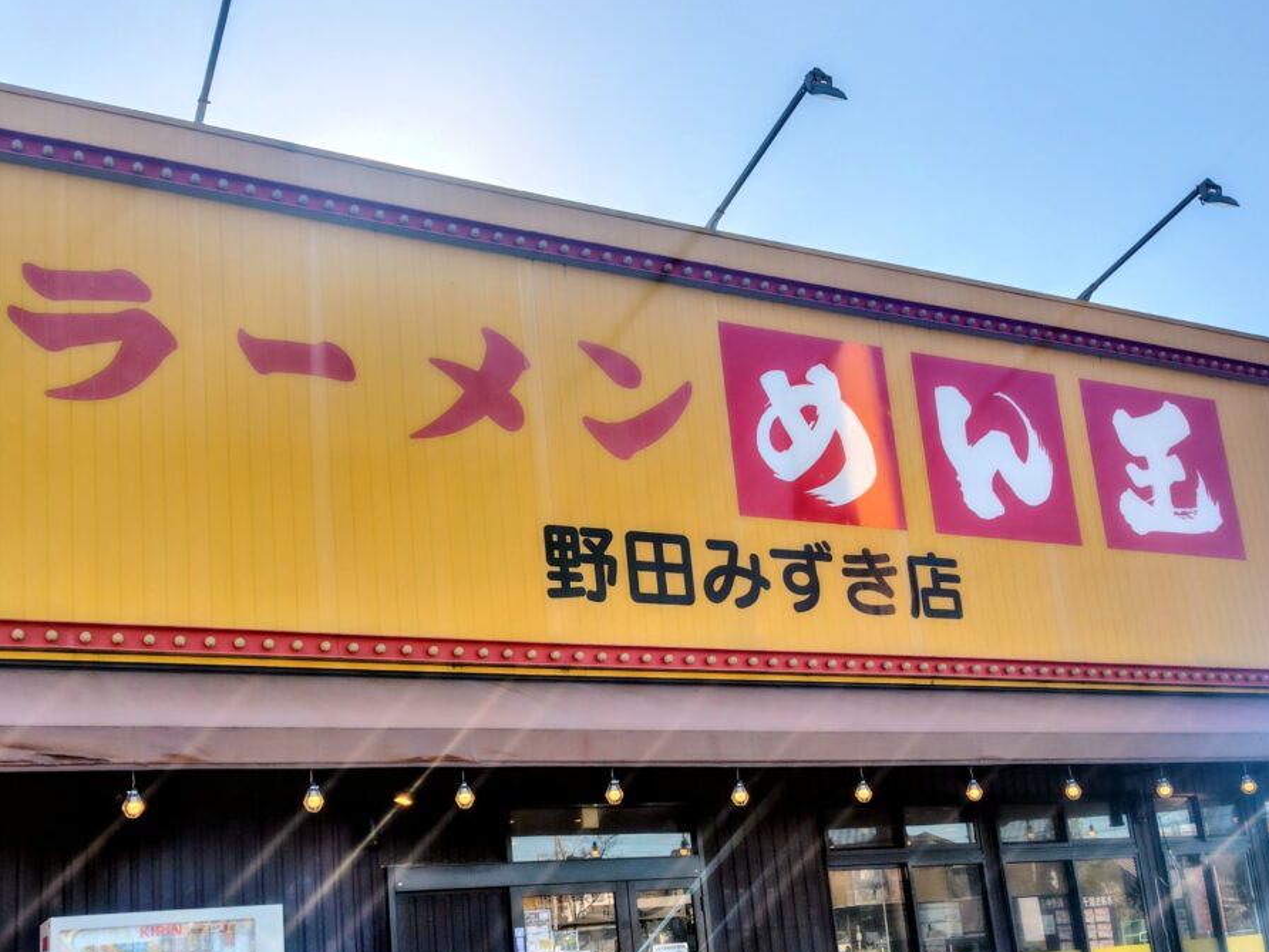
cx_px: 545
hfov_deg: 55.2
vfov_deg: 42.0
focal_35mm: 33
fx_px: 1210
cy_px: 676
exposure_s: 1/1411
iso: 50
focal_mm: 5.6
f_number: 1.9
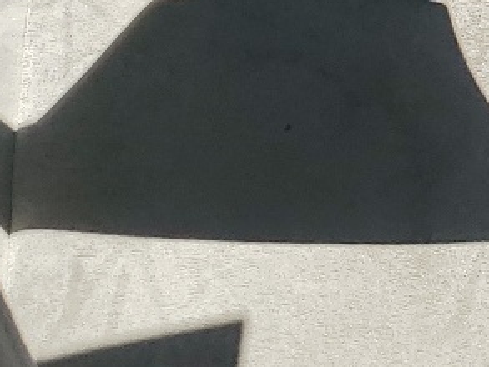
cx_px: 895
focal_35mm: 142
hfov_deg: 12.6
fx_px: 2007
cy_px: -130
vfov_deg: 10.2
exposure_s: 1/2000
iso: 50
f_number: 1.5
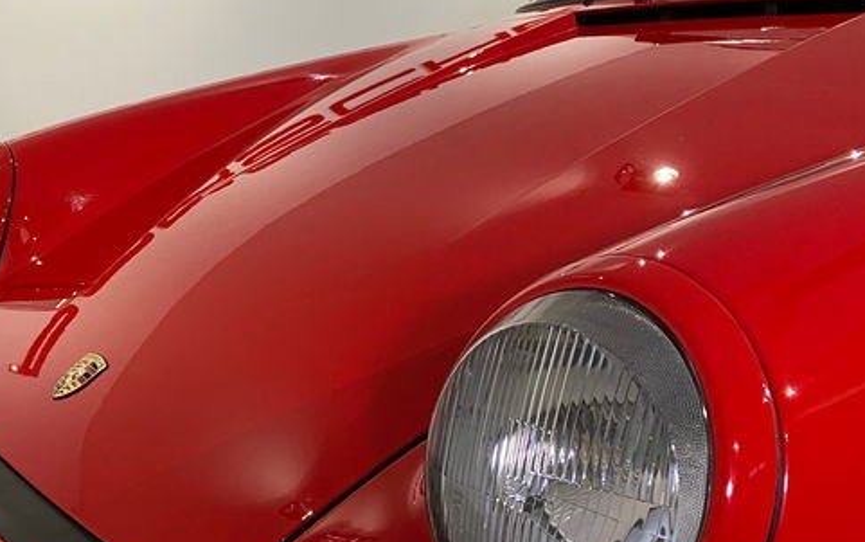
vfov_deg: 29.2
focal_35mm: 44
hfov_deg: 43.4
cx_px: 185
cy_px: 274
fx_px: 1038
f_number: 1.8
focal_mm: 4.25
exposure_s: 1/60
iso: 250
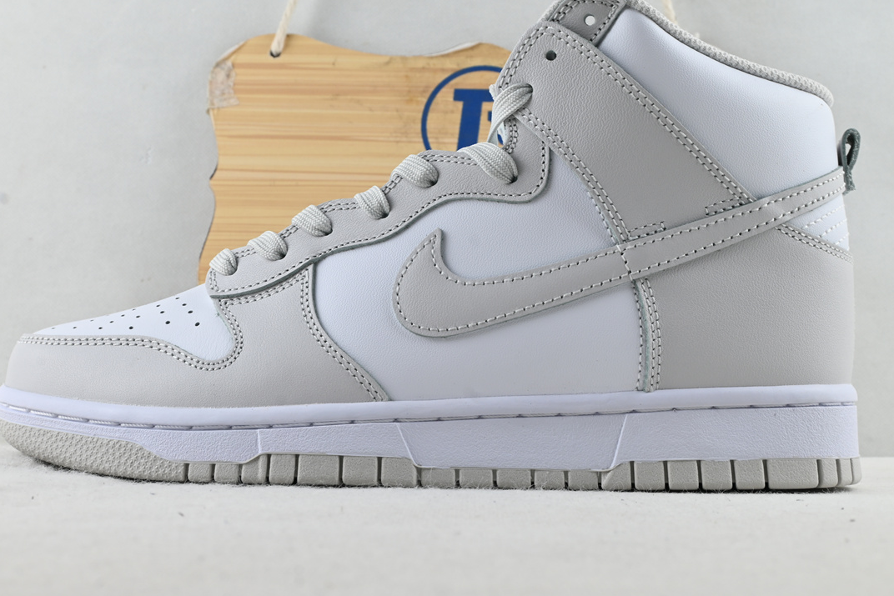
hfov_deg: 41.9
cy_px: 292
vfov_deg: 28.7
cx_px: 451
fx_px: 1167
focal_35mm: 47
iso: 100
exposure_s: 1/15
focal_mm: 28
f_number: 10
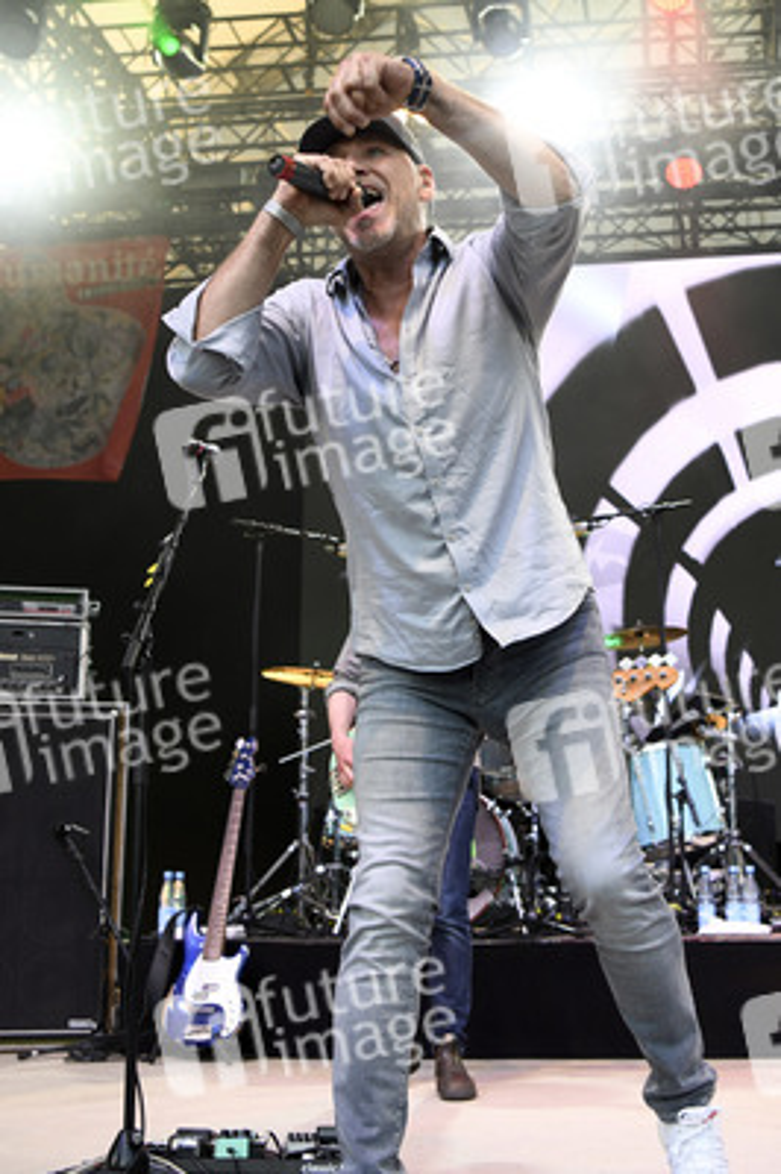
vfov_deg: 62.0
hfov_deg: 43.5
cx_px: 390
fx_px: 978
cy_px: 587
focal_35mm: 30
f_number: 3.5
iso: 800
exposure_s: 1/800
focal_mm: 30
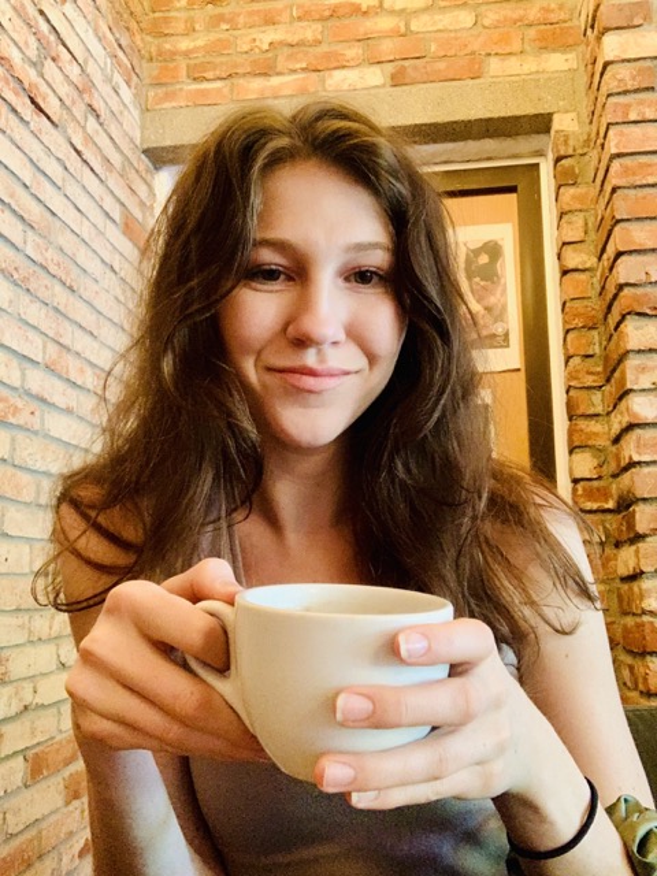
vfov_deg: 56.8
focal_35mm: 32
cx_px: 328
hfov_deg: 44.2
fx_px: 810
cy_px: 438
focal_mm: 2.87
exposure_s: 1/30
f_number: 2.2
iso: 500
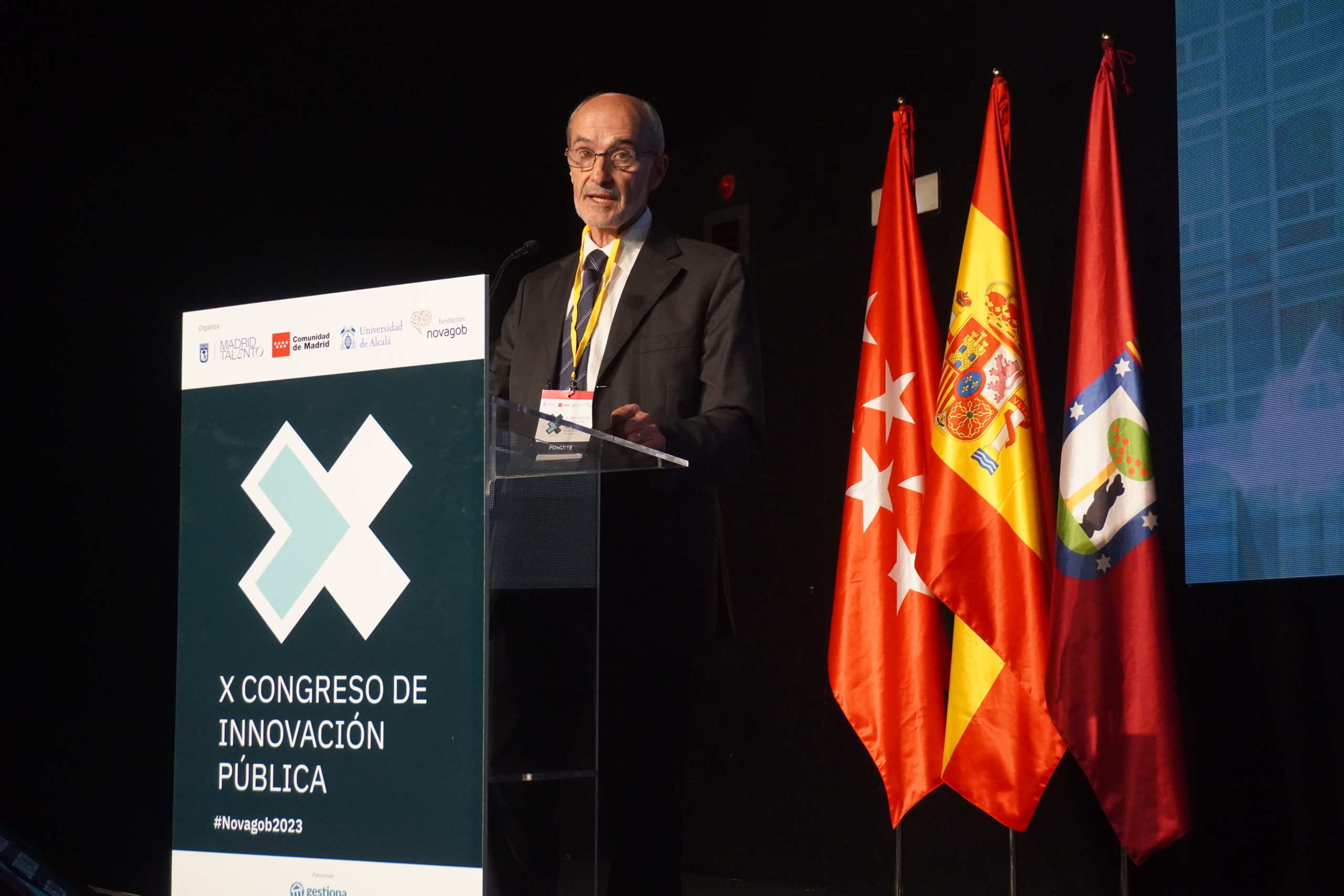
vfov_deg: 23.8
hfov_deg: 35.1
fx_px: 2128
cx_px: 672
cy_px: 448
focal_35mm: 57
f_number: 5.6
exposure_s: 1/160
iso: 4000
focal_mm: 38
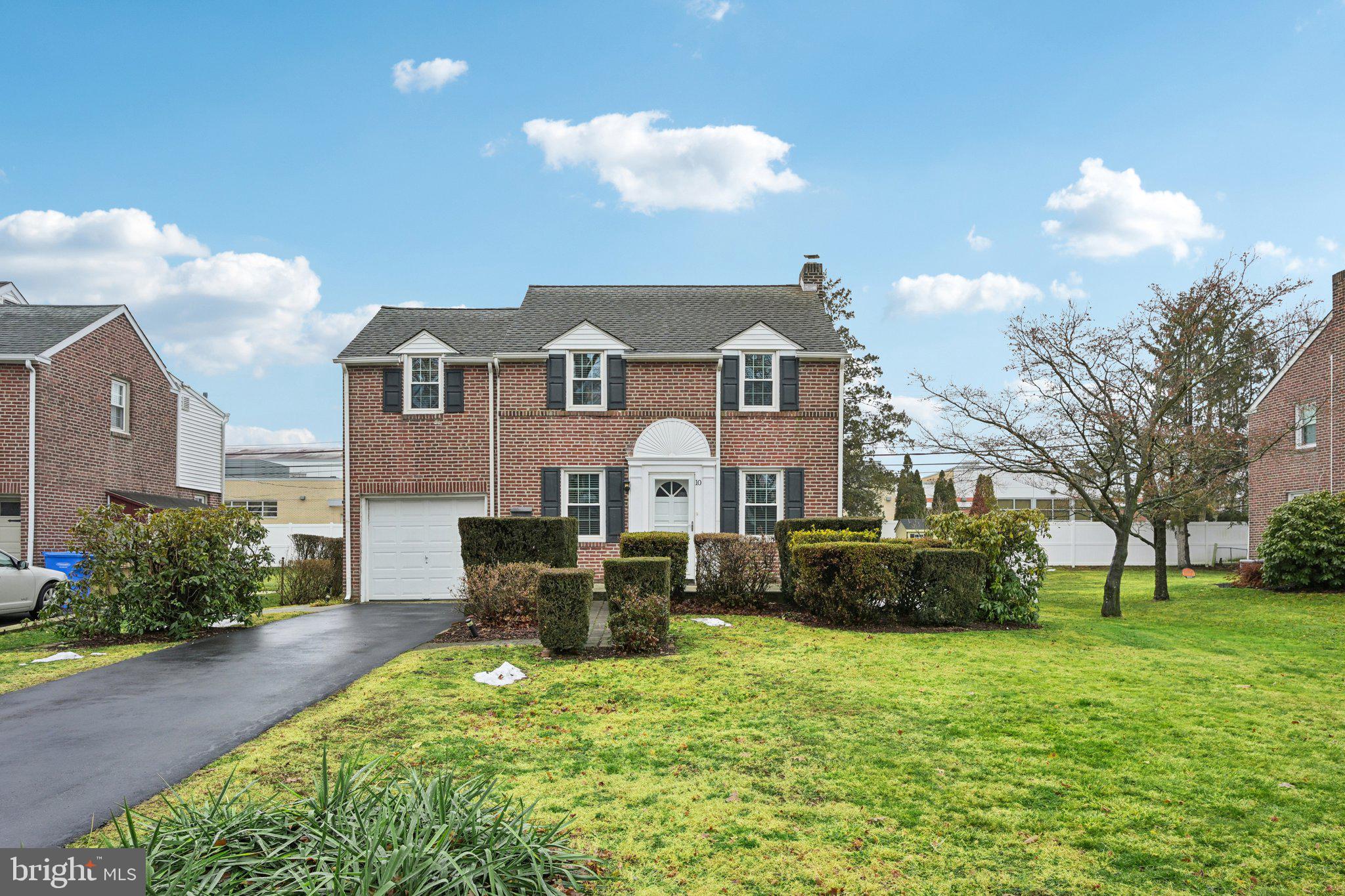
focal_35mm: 22
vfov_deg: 56.1
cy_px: 448
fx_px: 840
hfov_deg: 77.3
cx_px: 672
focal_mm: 22.5
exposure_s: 1/25
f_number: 8
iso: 125
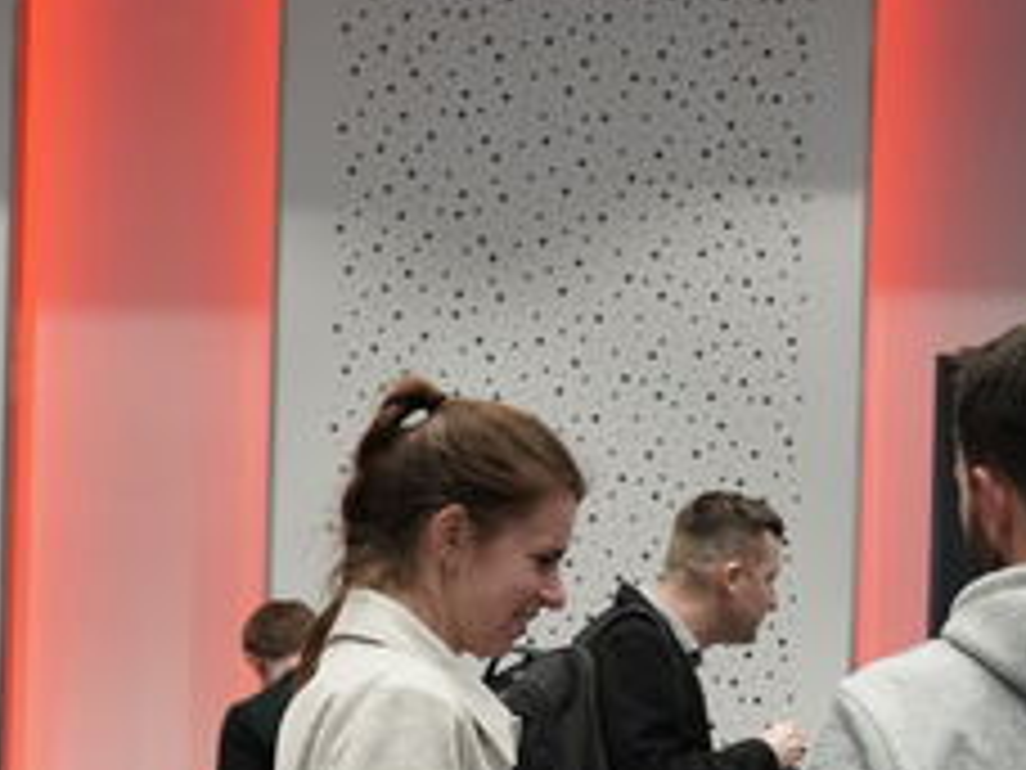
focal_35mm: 106
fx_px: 3142
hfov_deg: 18.5
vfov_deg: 13.7
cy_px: 858
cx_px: 670
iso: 5000
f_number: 4
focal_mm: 41
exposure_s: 1/160
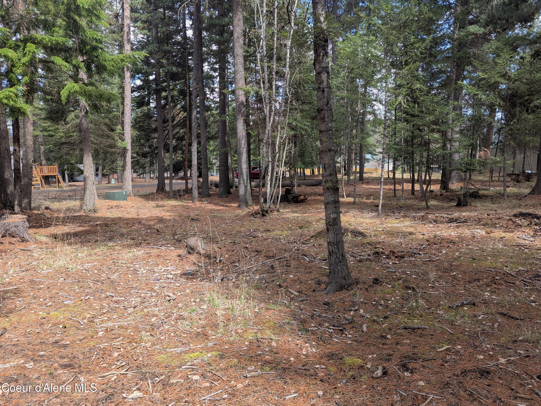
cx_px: 270
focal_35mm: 24
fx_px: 375
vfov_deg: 56.8
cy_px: 203
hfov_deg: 71.6
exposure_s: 1/277
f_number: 1.85
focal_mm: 6.81
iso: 37
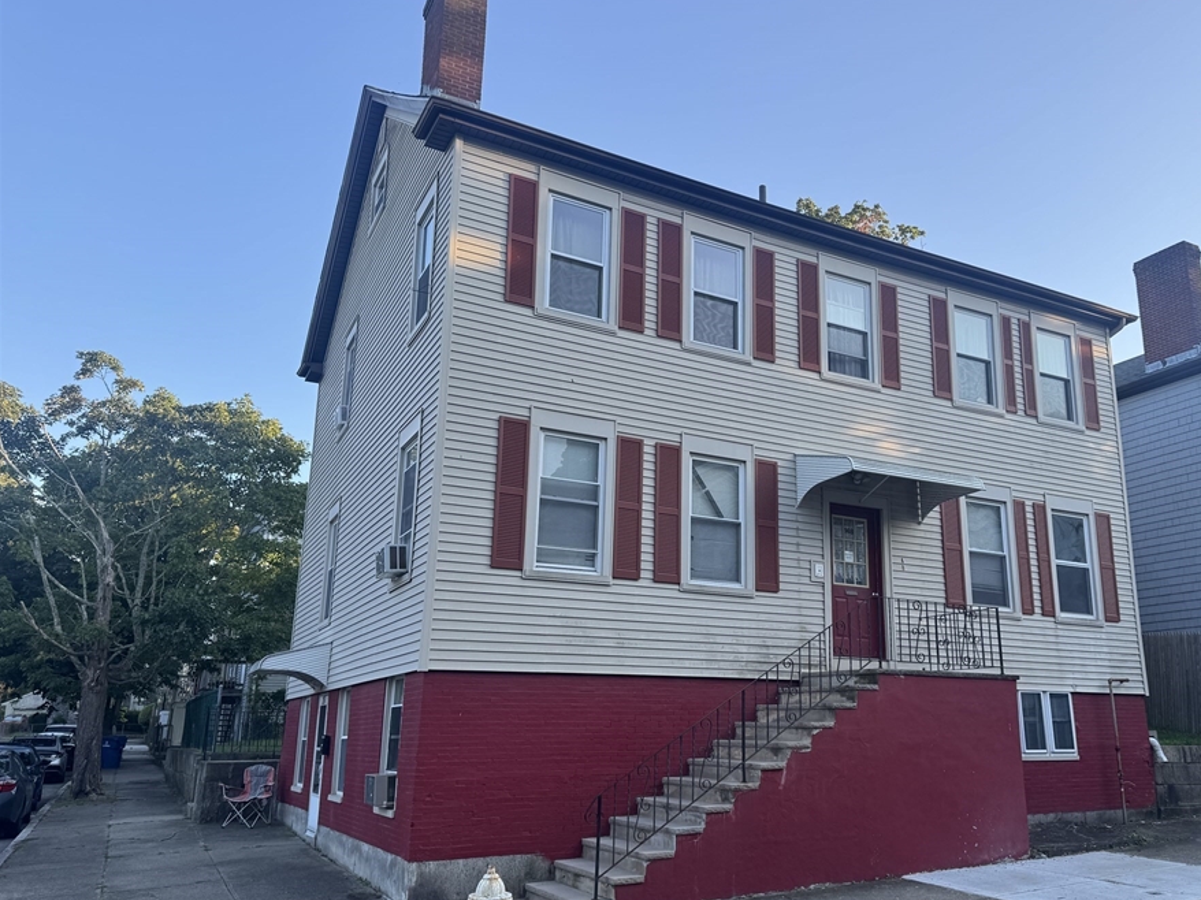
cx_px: 699
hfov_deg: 63.1
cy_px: 483
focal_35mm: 28
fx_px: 971
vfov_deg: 49.7
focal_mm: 6.76
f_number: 1.78
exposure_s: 1/685
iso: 80
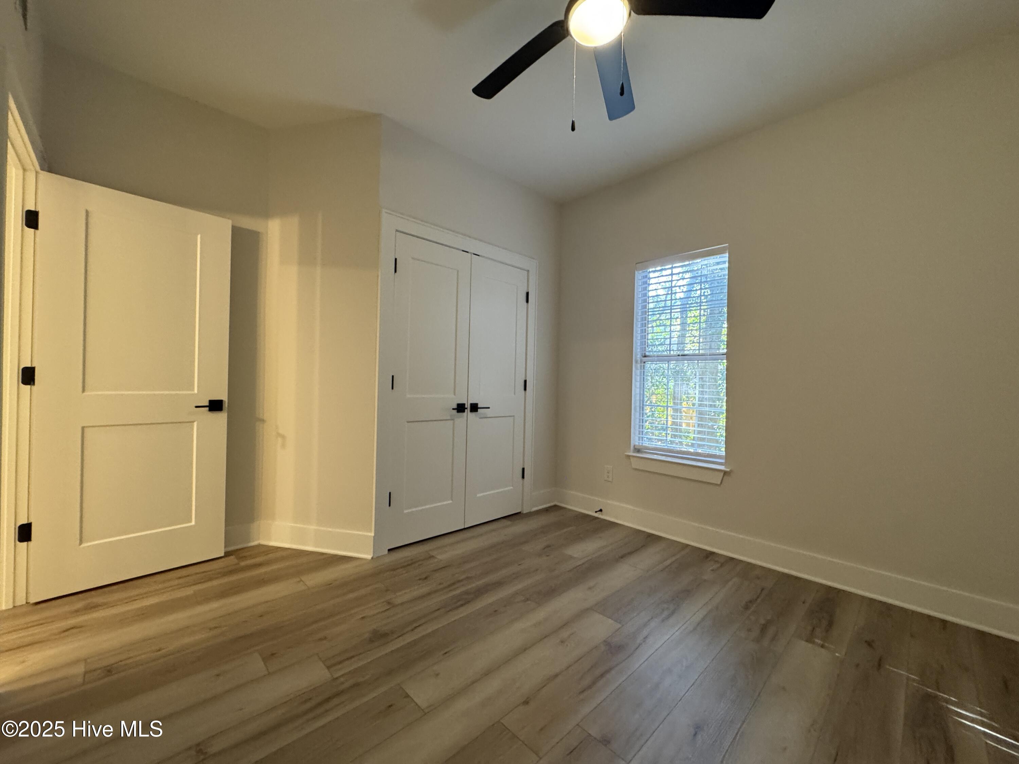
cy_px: 382
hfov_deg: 102.1
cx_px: 510
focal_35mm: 14
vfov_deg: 85.7
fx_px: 412
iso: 400
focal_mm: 2.22
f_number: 2.2
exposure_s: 1/60
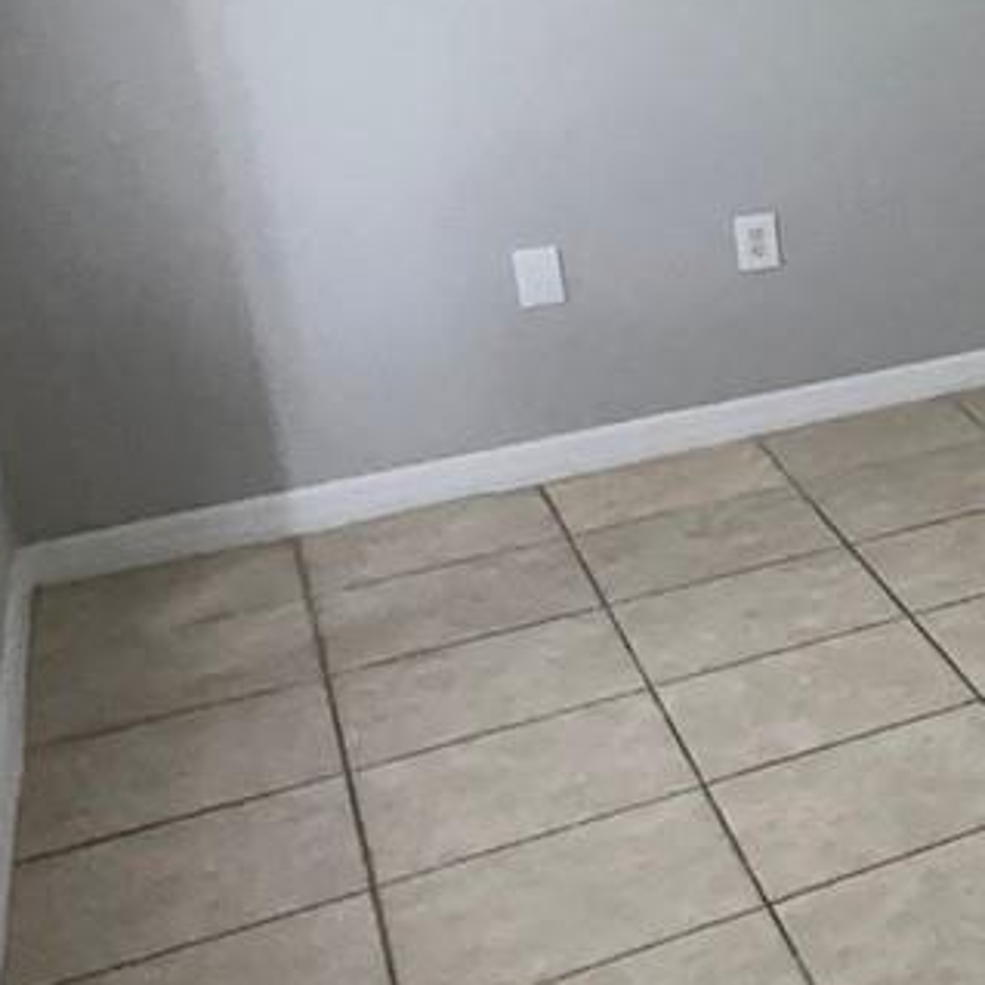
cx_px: 1899
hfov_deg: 19.0
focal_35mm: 62
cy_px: 204
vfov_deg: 27.2
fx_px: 1996
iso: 400
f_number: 2.2
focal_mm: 2.22
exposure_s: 1/180
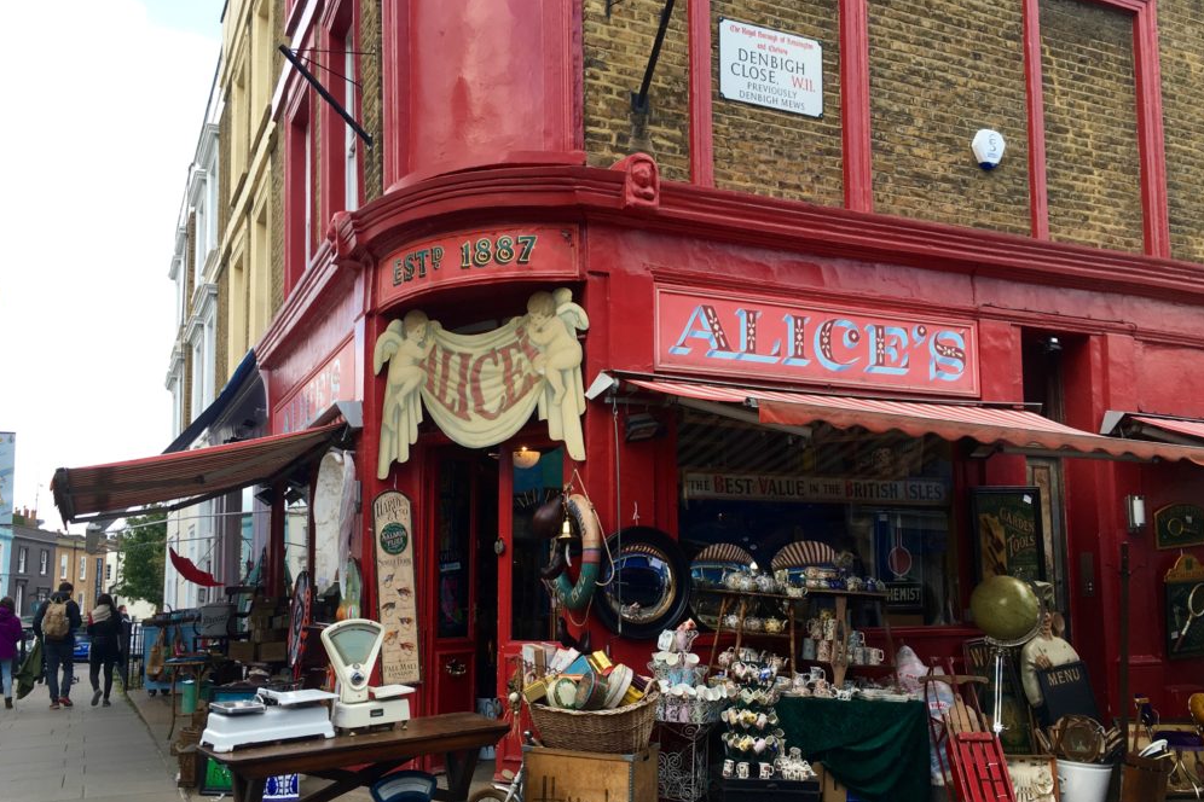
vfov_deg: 42.2
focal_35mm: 31
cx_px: 610
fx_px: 1037
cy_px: 461
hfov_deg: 60.3
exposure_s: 1/180
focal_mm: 4.15
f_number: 2.2
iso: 25
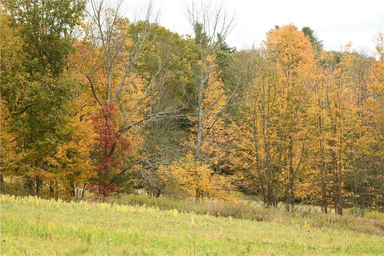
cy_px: 128
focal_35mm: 105
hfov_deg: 19.5
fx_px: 1120
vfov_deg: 13.0
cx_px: 192
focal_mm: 70
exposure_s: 1/400
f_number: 2.8
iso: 125
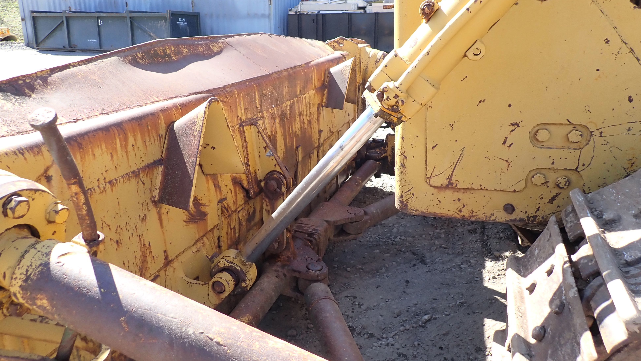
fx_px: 476
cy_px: 166
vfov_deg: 41.5
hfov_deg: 67.9
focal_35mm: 28
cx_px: 314
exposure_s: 1/320
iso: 100
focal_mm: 4.5
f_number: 2.8
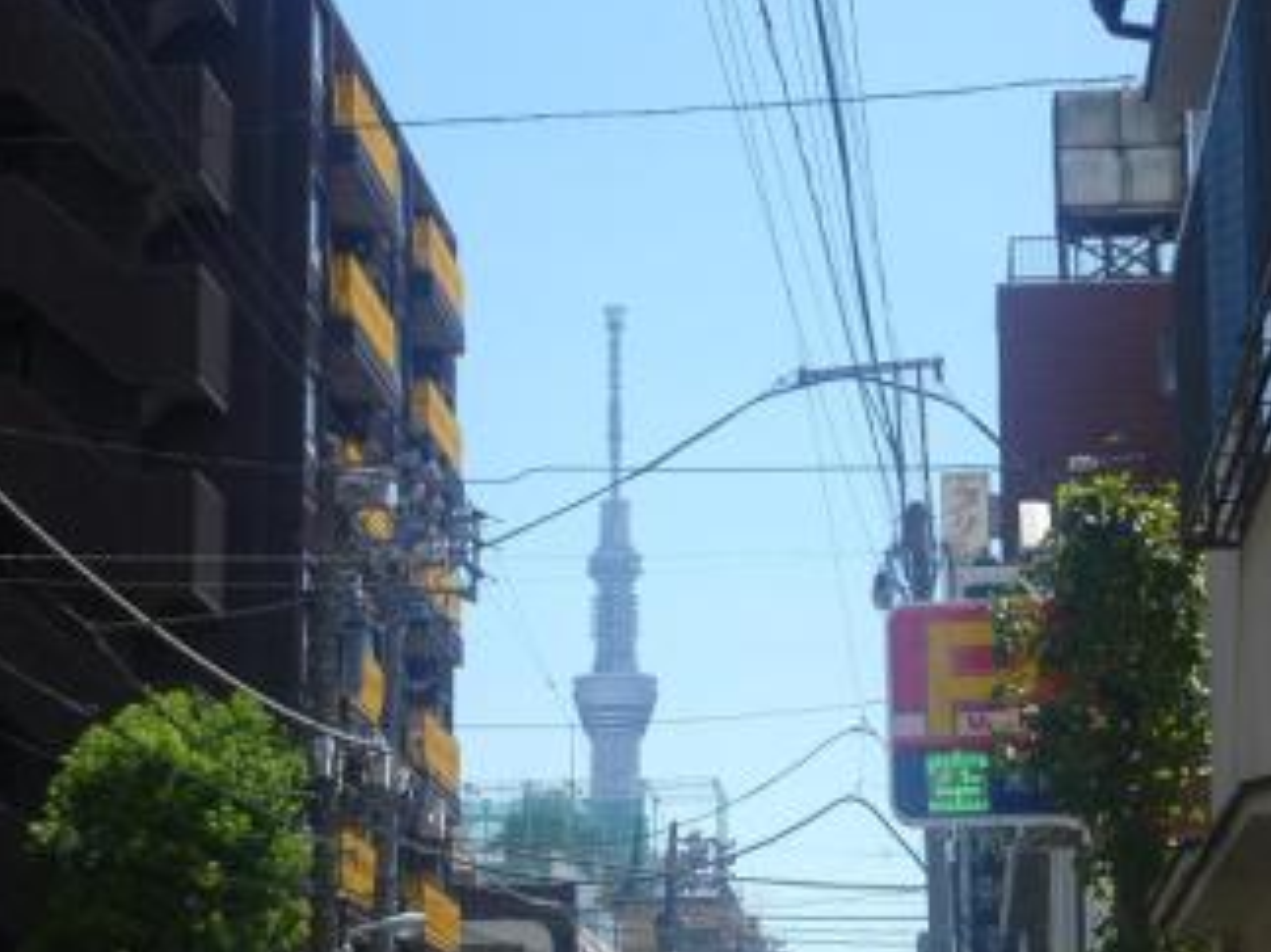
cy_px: 655
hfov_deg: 23.8
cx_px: 590
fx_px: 3010
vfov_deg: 17.9
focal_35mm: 82
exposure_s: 1/400
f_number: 4.2
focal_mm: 9.5
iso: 80
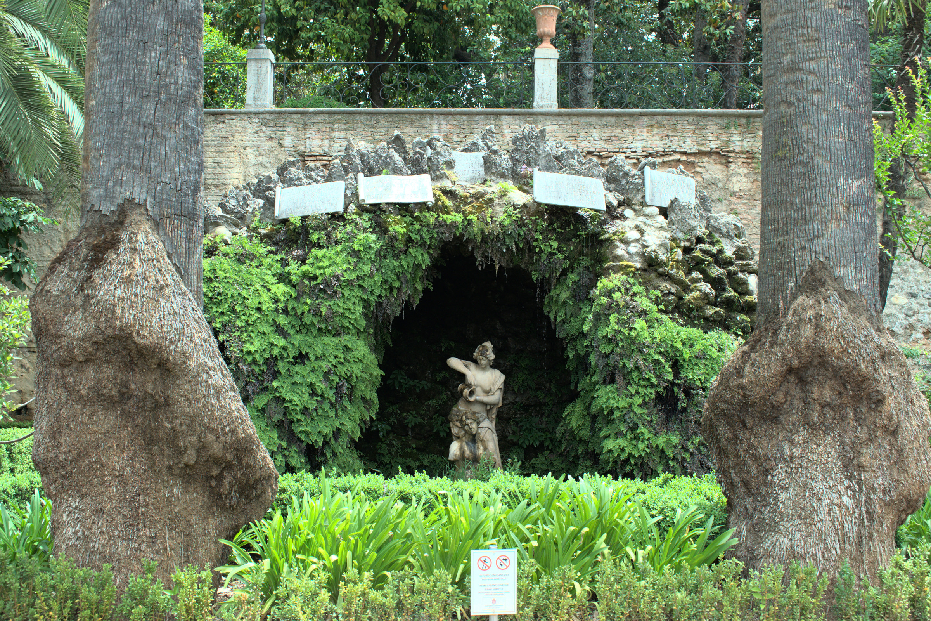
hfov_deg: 51.3
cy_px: 310
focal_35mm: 38
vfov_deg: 35.5
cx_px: 466
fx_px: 970
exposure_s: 1/250
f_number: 8
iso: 400
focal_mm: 25
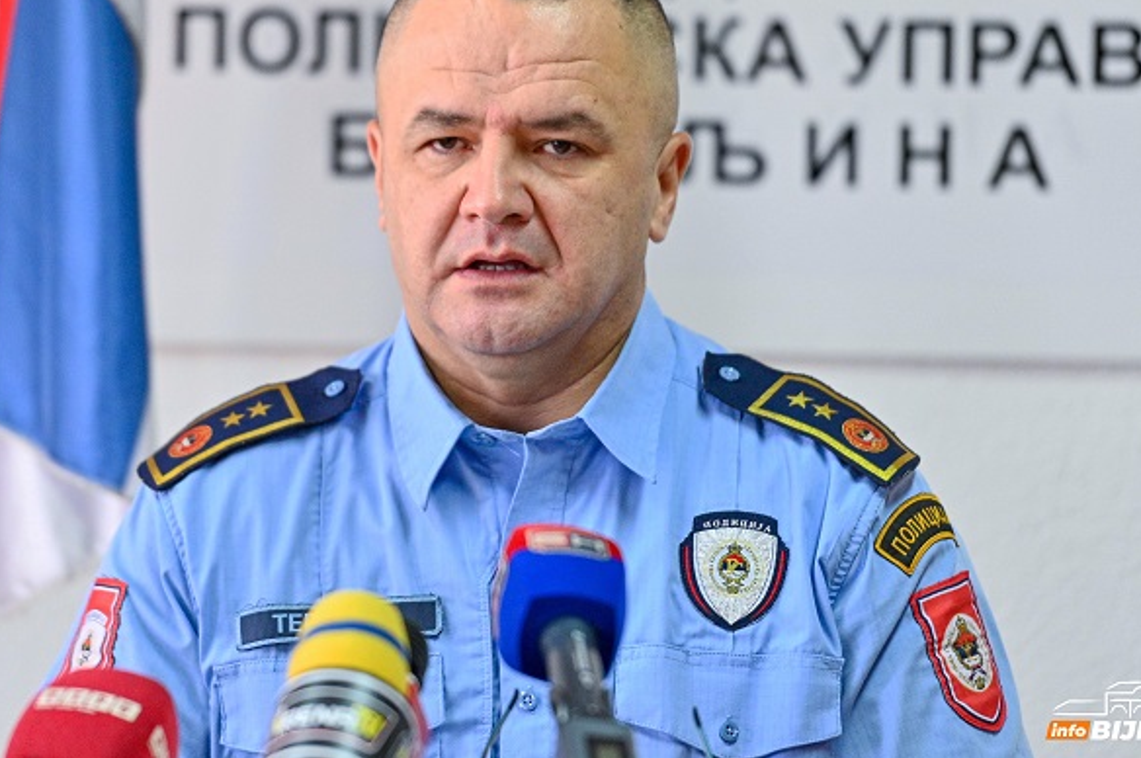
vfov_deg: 5.0
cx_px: 508
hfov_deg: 7.5
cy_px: 285
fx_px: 8674
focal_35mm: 274
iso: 2000
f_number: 2.8
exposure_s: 1/400
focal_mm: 200
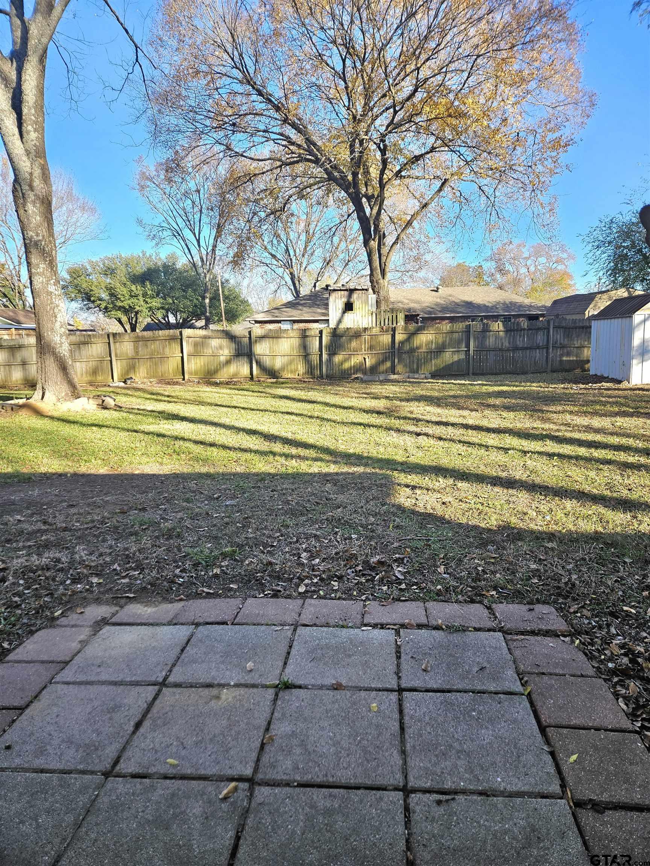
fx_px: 576
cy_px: 433
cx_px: 325
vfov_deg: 73.9
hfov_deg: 58.9
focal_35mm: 23
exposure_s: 1/769
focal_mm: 5.4
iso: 40
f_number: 1.8
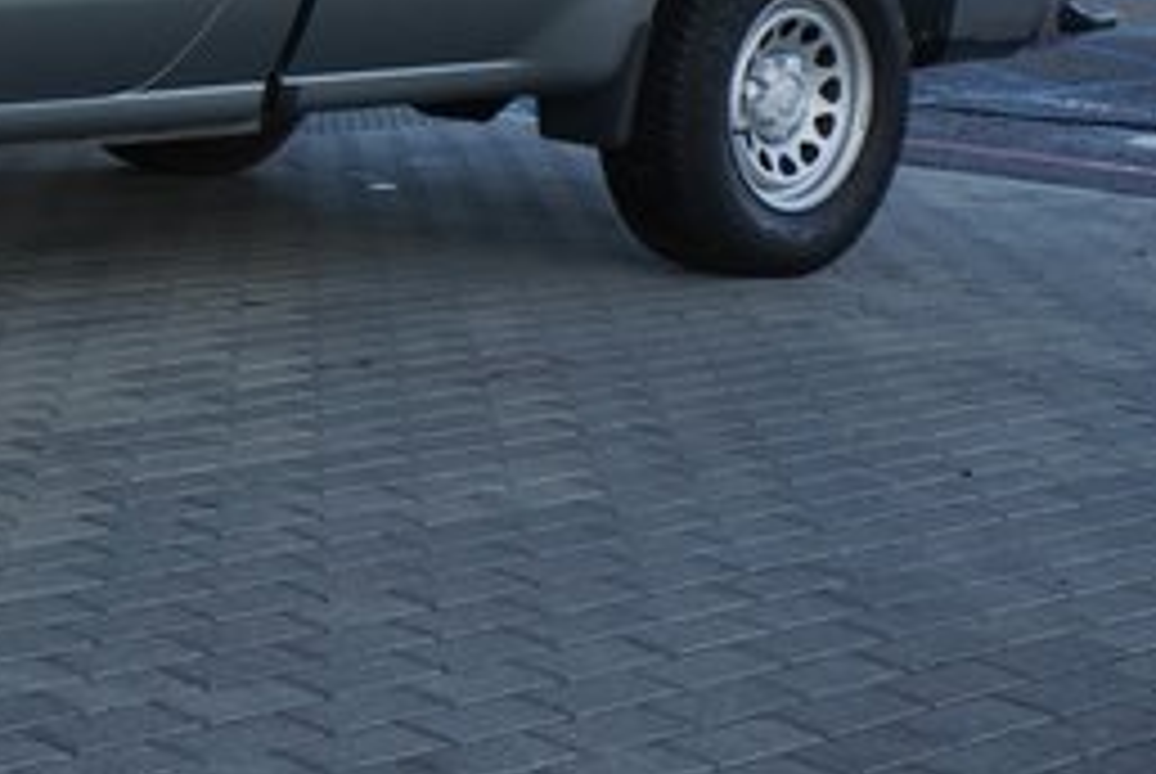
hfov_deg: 19.7
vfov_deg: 13.9
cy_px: -56
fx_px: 3118
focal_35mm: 97
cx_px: -252
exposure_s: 1/640
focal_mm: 39
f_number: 8
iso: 1000
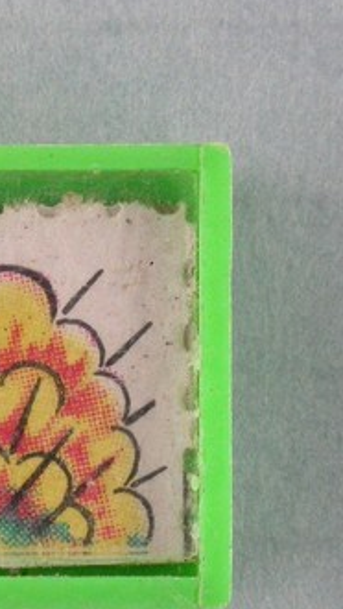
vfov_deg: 7.1
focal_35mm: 304
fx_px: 4908
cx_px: -66
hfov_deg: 4.0
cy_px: 434
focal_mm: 29.9
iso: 200
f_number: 6.2
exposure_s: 1/30
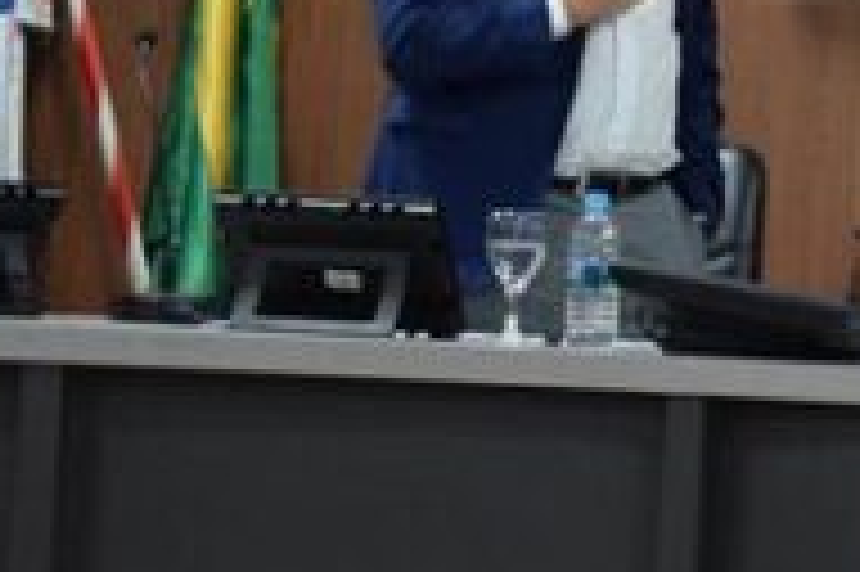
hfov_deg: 7.2
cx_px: 1648
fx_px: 6659
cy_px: 72
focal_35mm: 279
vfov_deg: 4.9
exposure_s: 1/60
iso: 2500
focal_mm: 48
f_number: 4.8
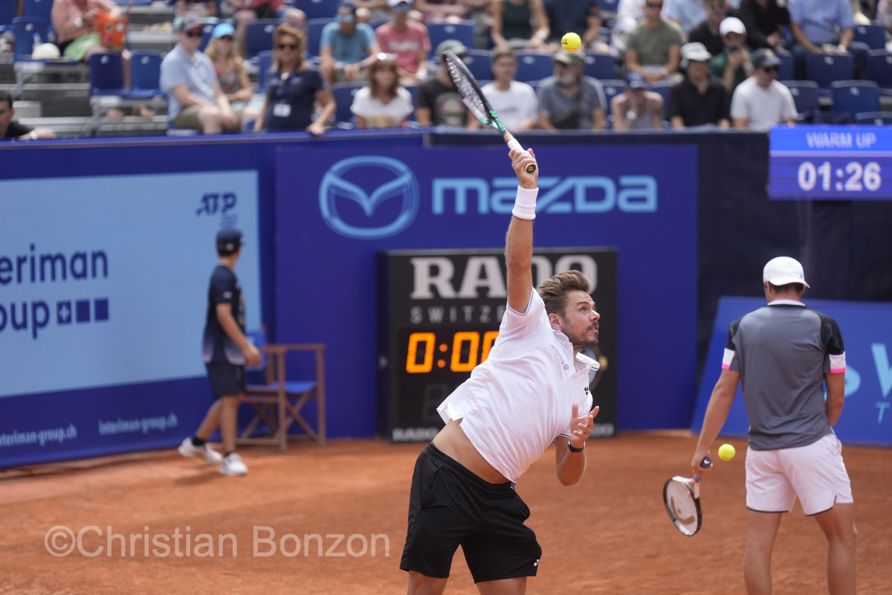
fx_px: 4063
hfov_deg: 12.5
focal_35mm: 164
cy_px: 298
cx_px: 446
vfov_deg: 8.4
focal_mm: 164
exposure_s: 1/2500
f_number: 2.8
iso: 250
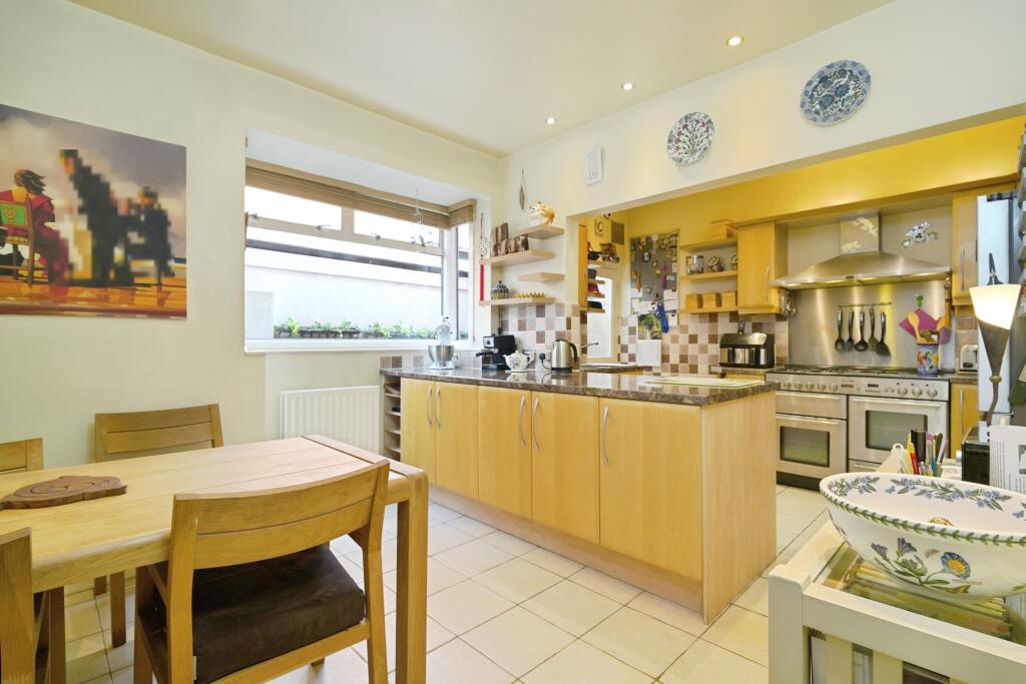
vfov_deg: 73.8
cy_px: 342
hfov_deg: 96.7
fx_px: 456
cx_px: 513
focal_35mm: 16
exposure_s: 1/8
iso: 200
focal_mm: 16
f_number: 8
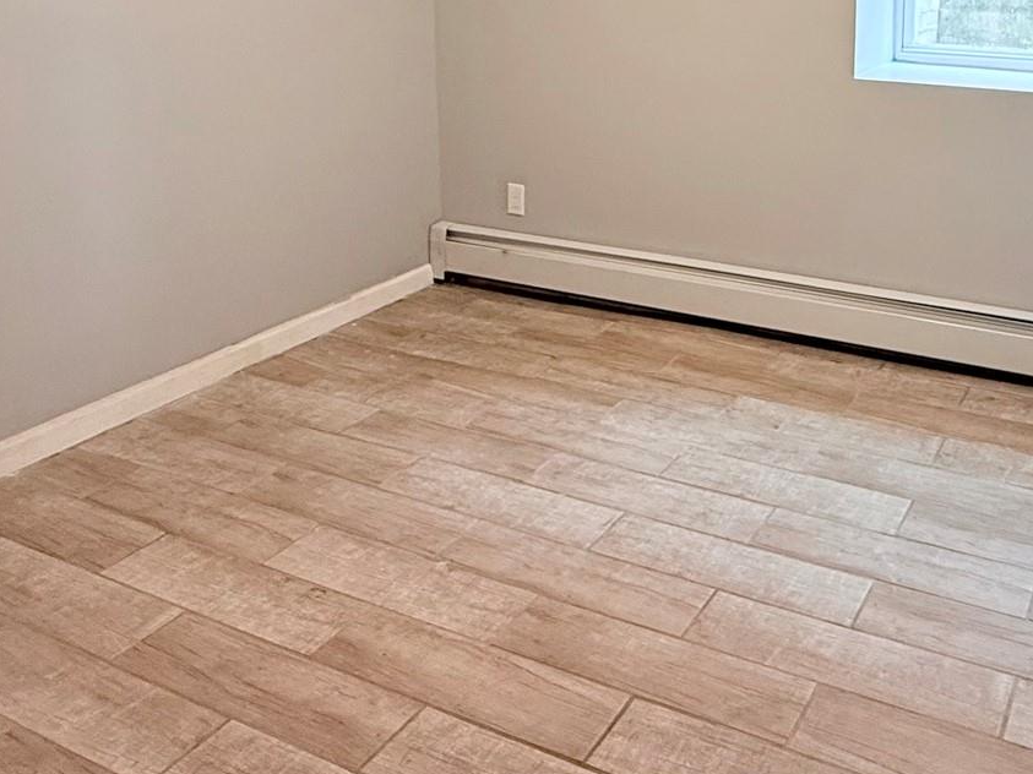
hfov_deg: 51.6
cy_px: 97
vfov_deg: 39.2
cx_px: 779
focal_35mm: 34
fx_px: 1014
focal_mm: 2.22
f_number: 2.2
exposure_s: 1/60
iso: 250
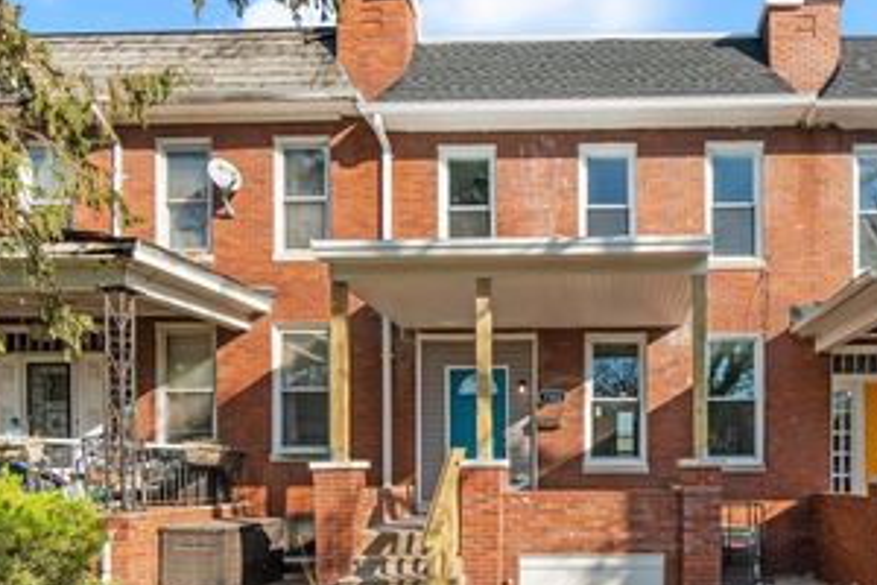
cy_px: 388
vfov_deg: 50.4
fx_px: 609
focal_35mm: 25
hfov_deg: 68.4
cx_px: 620
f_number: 7.1
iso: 160
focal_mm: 10
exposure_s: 1/60
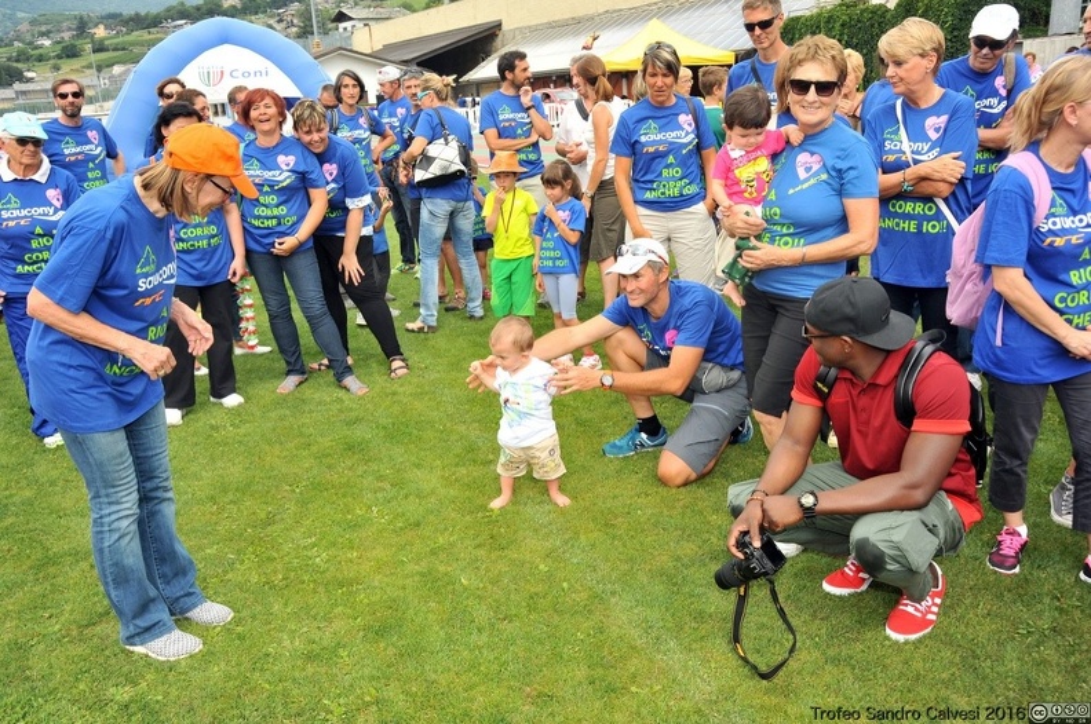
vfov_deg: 42.2
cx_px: 546
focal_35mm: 31
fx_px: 938
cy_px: 362
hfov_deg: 60.3
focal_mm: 31
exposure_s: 1/160
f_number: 8
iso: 250
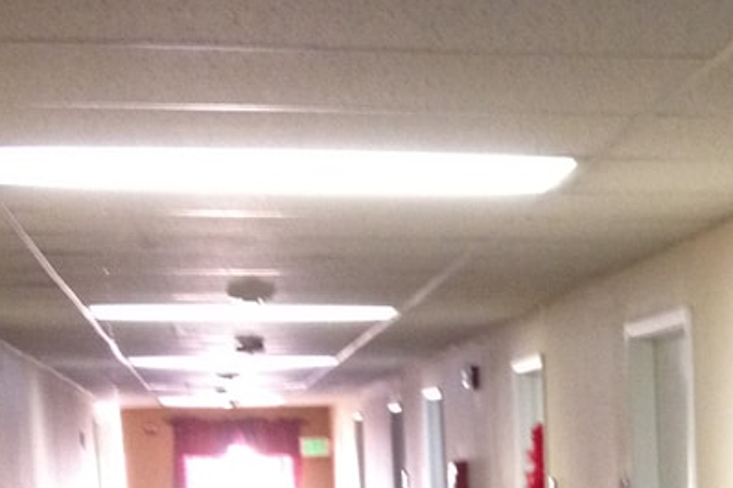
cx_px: 922
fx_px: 2483
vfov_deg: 10.8
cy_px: 770
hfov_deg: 16.0
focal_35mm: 122
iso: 250
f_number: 2.4
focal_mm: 4.28
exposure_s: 1/20
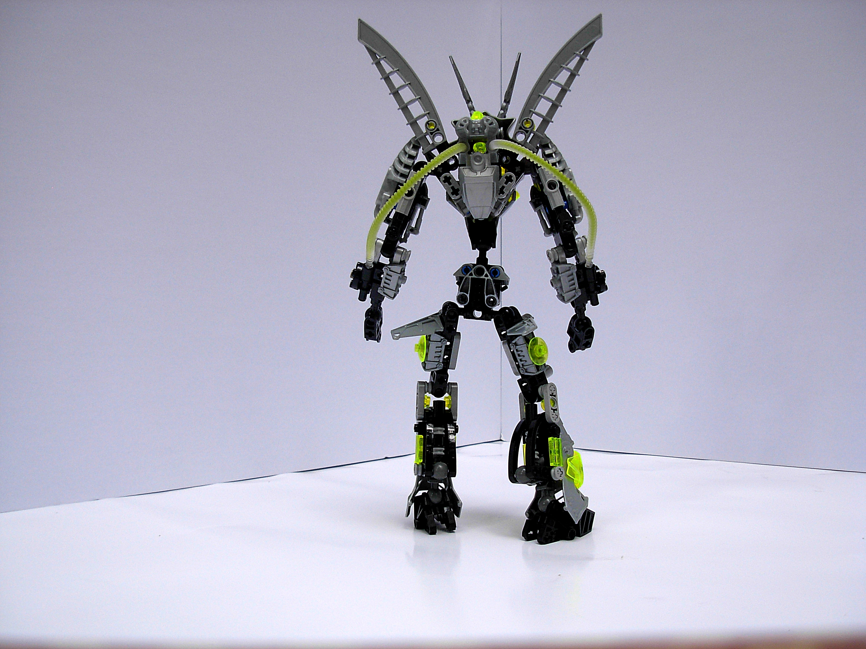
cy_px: 324
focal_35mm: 38
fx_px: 951
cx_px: 433
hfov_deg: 49.0
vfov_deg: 37.7
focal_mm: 6.3
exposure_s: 1/171
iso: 79
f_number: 2.9
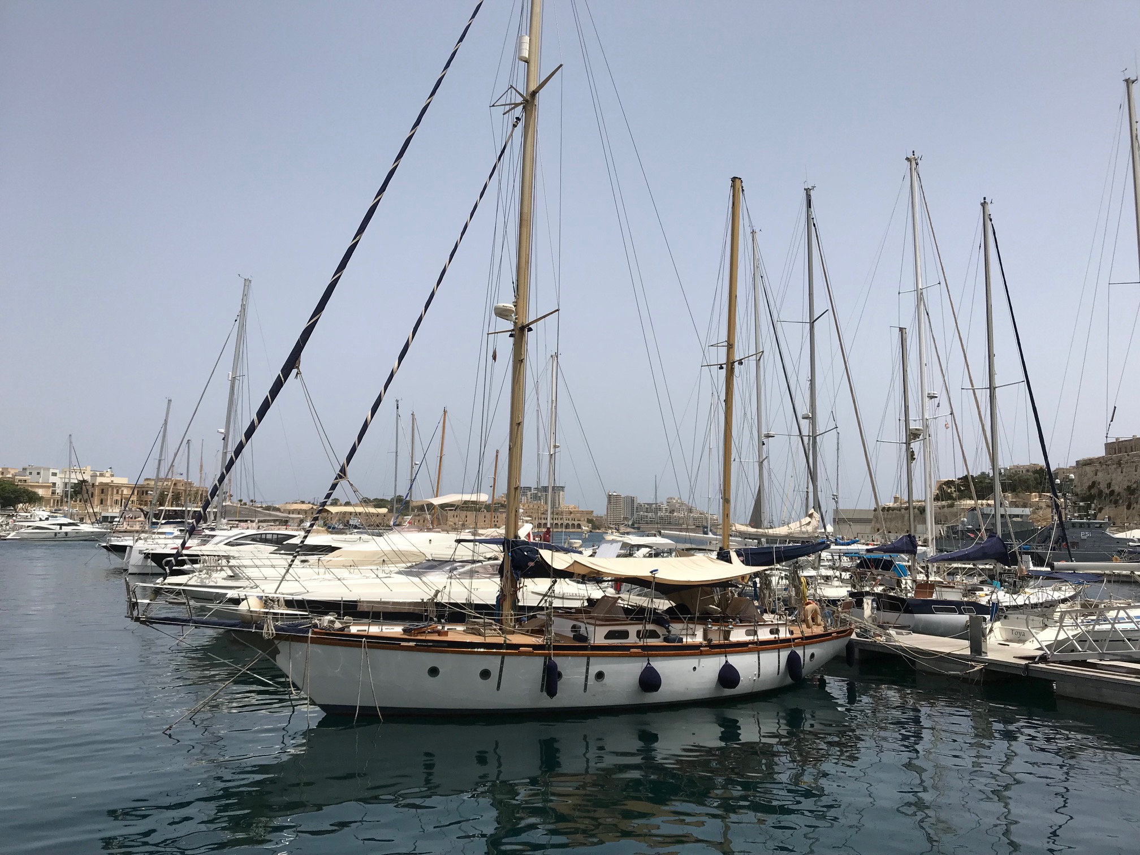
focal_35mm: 28
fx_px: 922
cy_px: 428
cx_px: 570
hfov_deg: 63.4
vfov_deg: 49.7
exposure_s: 1/3690
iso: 20
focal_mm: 3.99
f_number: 1.8
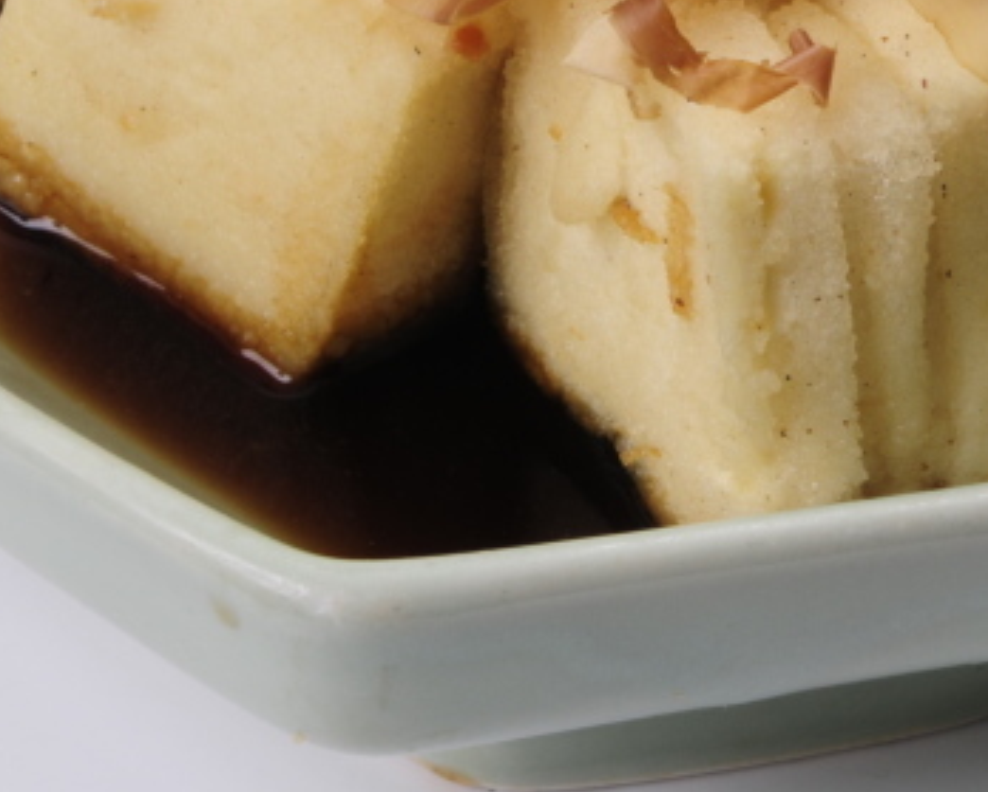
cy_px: -102
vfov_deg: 6.2
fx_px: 7258
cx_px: 752
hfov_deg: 7.8
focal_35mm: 248
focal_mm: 60
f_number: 18
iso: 200
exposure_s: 1/100
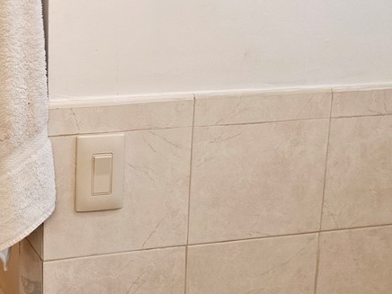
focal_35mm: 54
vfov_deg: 26.9
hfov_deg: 32.4
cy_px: 100
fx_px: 612
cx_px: -8
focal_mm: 5.4
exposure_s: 1/120
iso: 250
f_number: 1.8
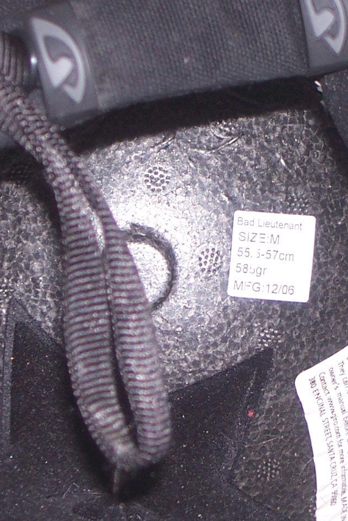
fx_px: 2639
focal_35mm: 182
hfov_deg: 7.5
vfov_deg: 11.3
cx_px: 274
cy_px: 198
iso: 80
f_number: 3.4
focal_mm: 12.3
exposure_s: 1/90
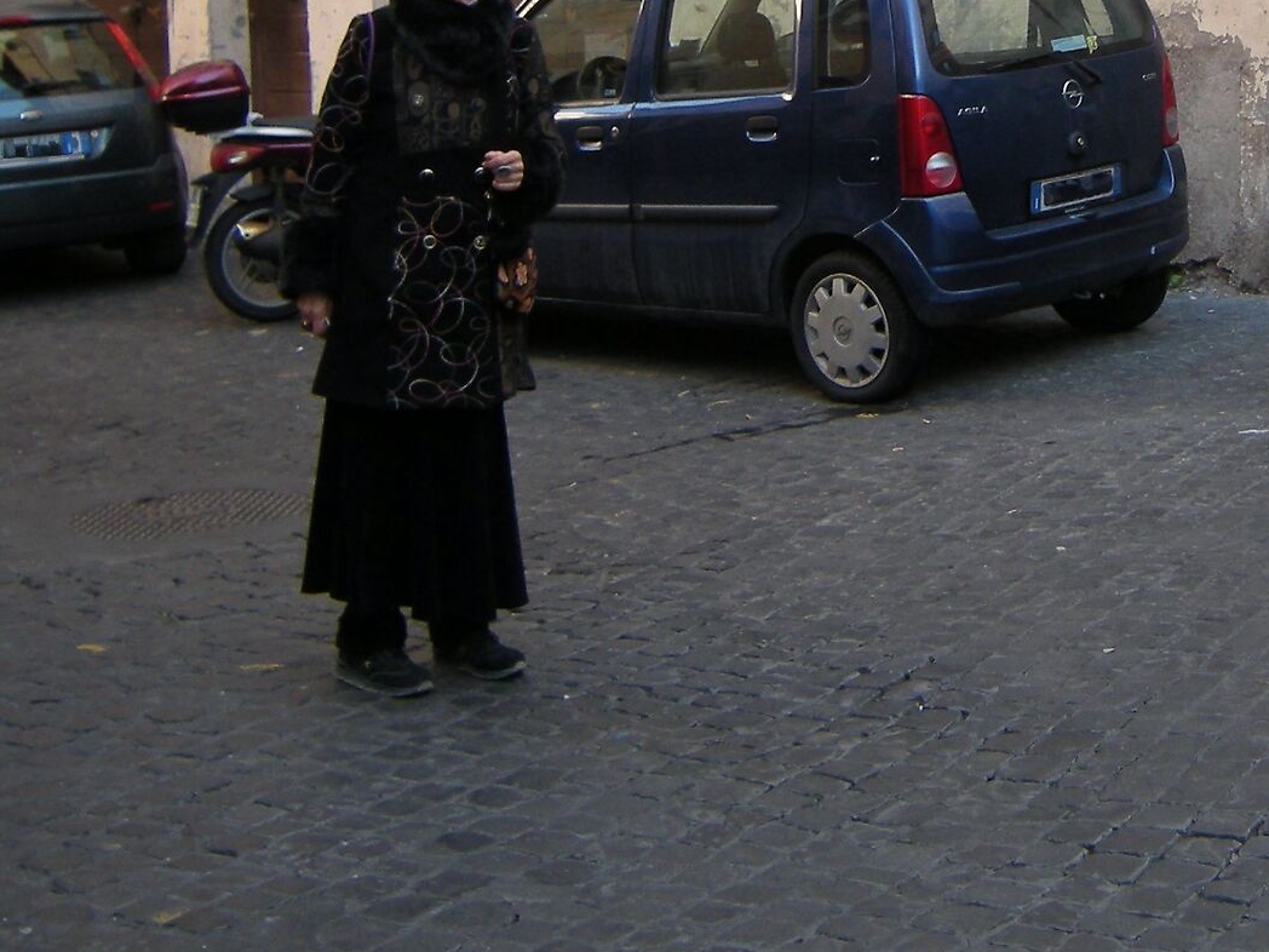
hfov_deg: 26.6
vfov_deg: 20.0
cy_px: -19
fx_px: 2603
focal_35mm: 71
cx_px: 1102
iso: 101
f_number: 2.9
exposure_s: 1/58
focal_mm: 5.3
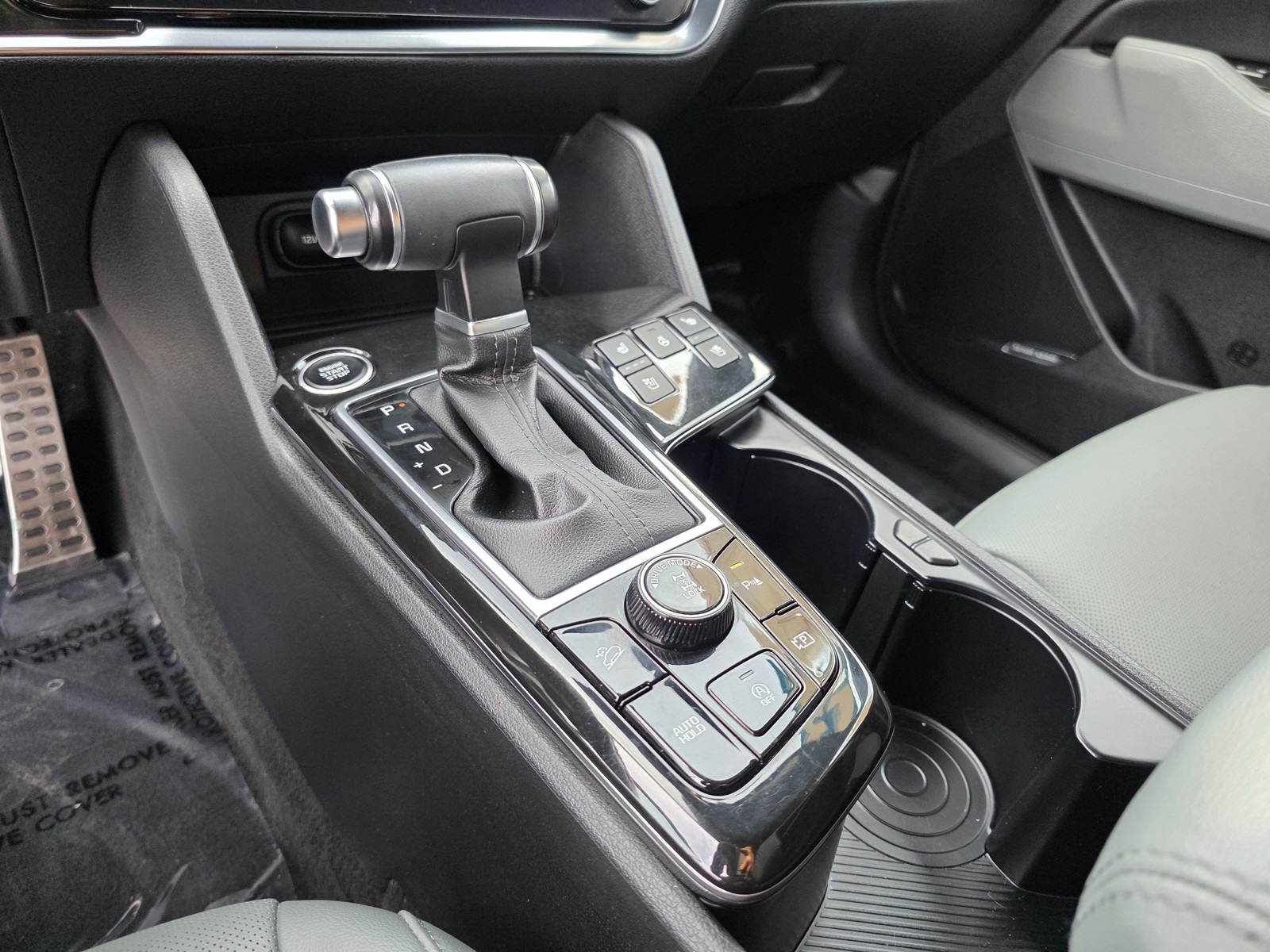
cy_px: 476
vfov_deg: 58.9
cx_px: 635
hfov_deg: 73.9
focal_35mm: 23
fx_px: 844
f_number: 1.7
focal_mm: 6.3
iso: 250
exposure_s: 1/120
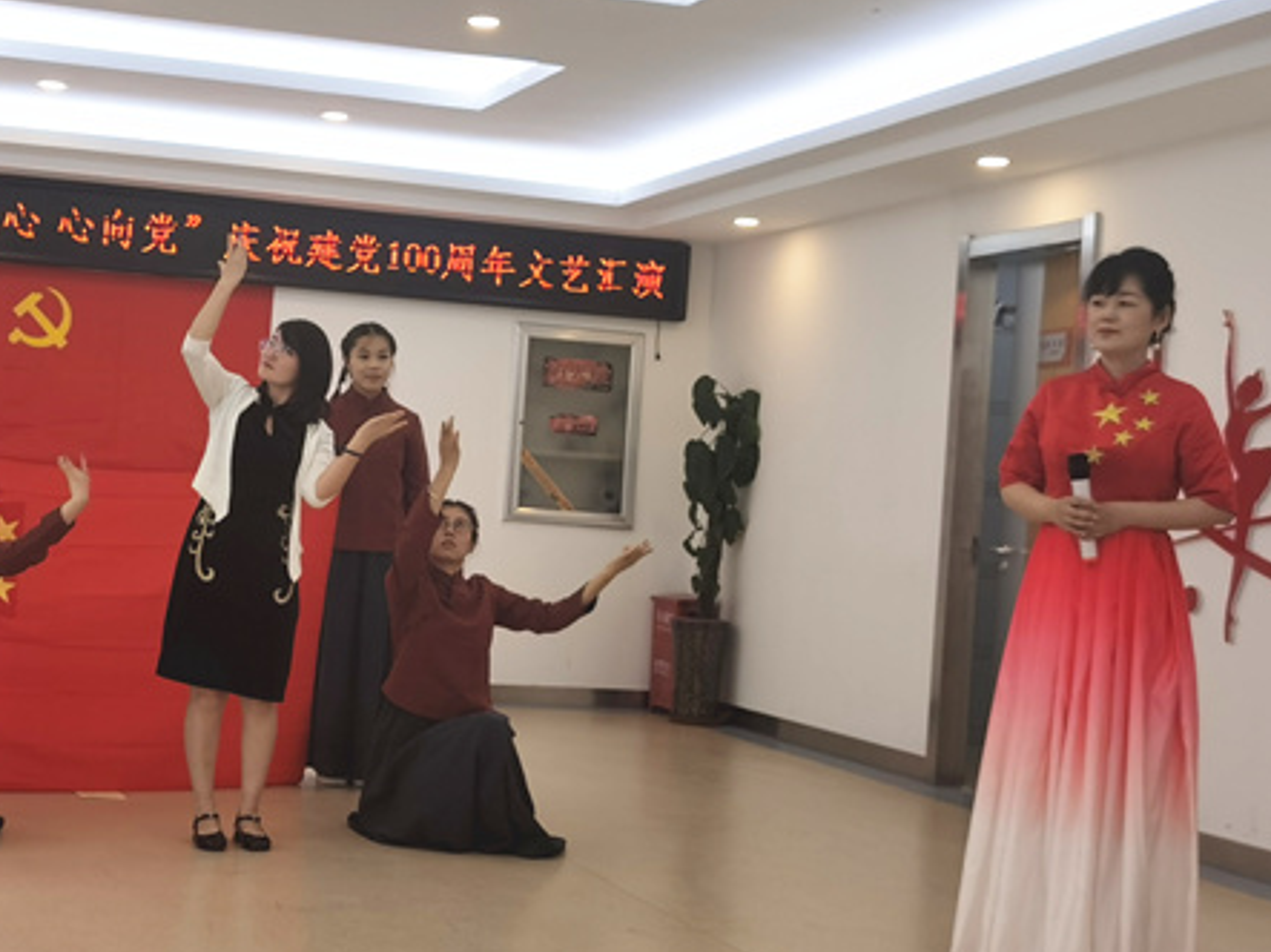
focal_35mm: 61
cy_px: 536
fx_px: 2239
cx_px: 450
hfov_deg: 31.5
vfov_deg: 24.0
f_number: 1.6
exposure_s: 1/216
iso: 50
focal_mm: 5.56
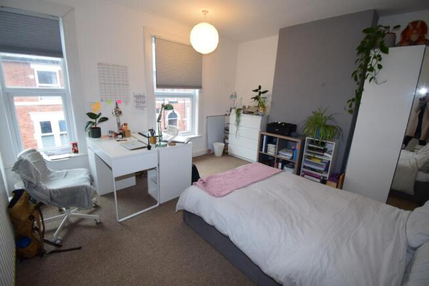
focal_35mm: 15
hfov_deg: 100.4
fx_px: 179
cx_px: 214
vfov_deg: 77.4
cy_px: 143
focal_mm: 10
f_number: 6.3
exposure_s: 1/15
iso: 640
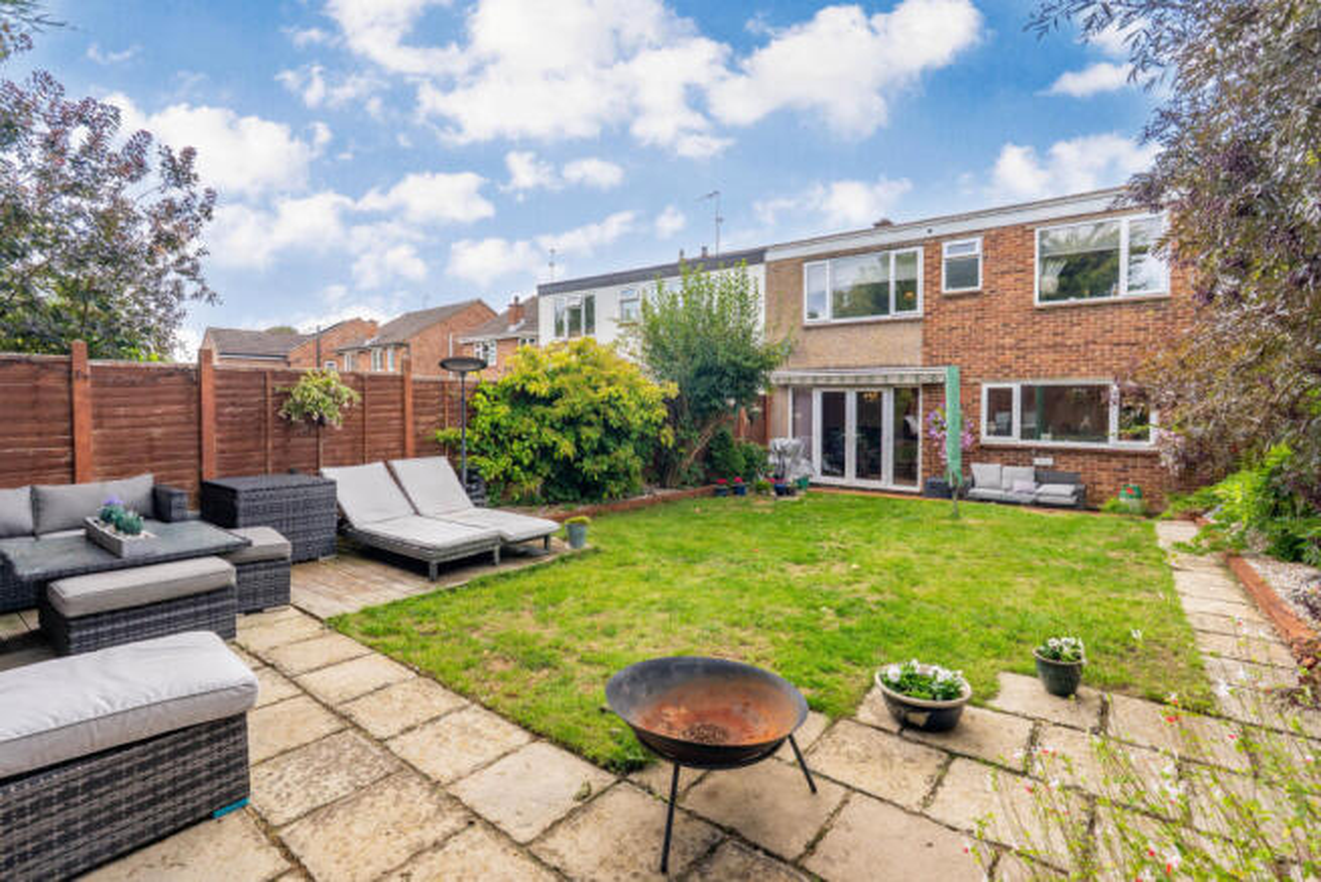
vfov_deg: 72.1
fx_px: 606
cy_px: 441
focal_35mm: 16
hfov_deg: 95.0
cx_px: 660
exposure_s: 1/80
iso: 400
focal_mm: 16.5
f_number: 7.1
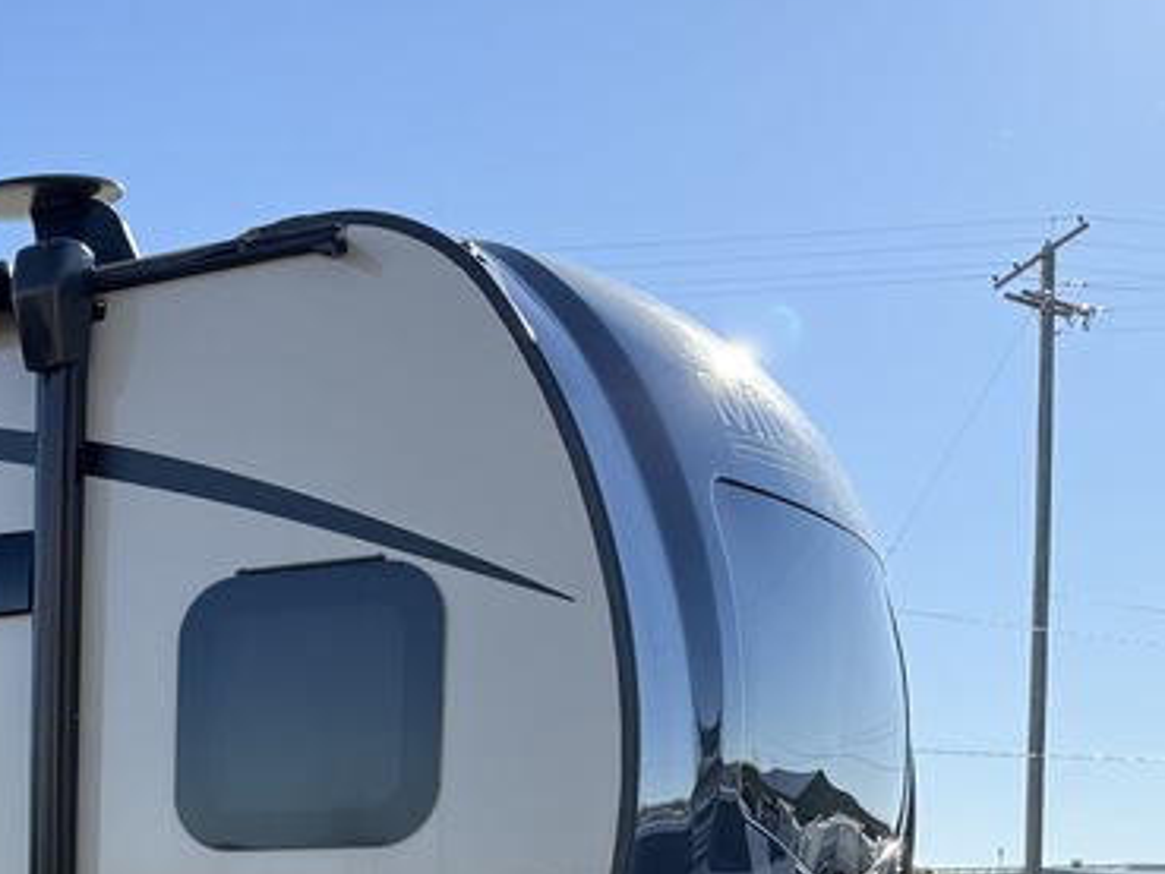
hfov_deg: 26.7
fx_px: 2188
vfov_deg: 20.8
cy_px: 1107
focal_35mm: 65
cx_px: -212
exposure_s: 1/2703
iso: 100
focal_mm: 6.76
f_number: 1.78
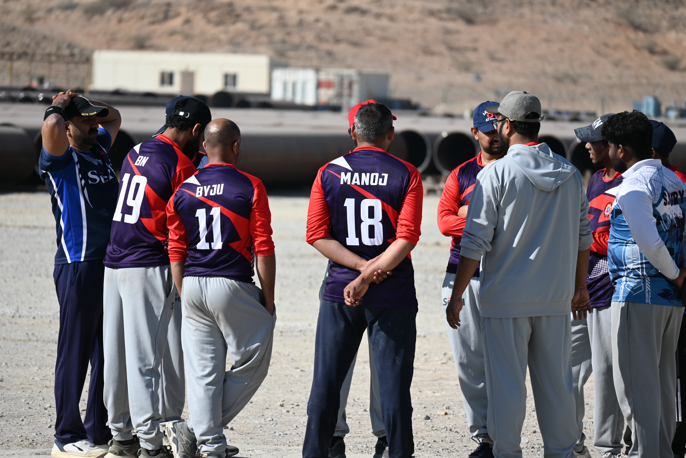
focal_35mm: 375
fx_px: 7145
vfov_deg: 3.7
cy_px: 229
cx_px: 343
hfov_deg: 5.5
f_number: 6.3
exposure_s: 1/500
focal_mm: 250
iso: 100
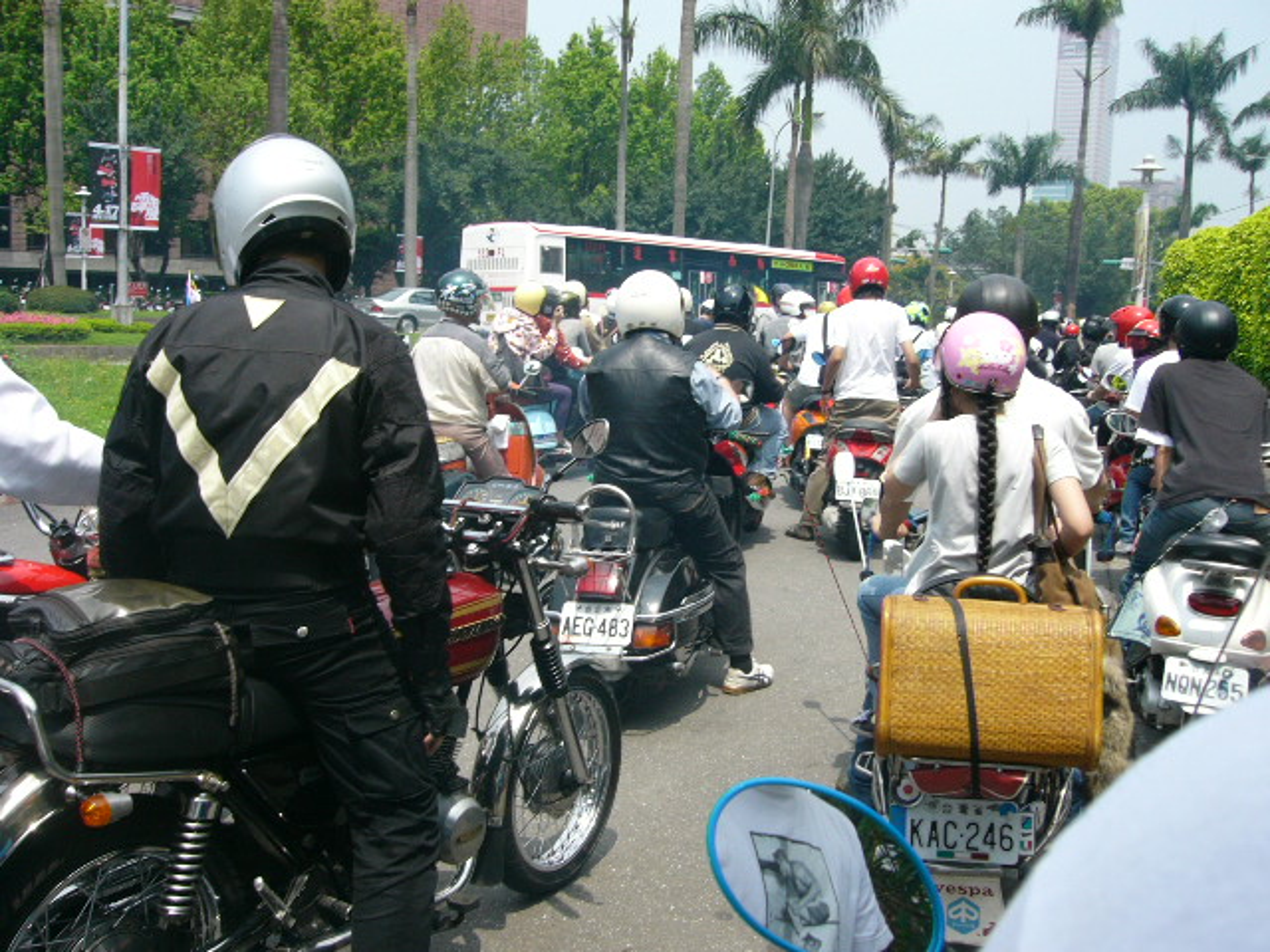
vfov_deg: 40.7
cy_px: 476
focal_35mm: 35
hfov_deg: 52.6
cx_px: 635
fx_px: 1284
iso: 50
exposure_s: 1/100
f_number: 8
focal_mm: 5.8
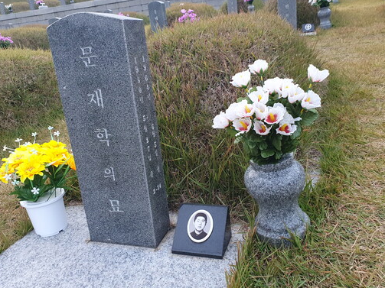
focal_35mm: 31
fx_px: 345
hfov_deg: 58.3
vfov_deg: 45.3
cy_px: 162
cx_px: 207
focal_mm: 4.32
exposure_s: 1/120
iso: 125
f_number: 2.4
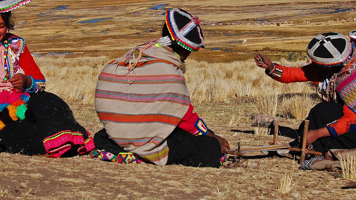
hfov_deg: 24.2
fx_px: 831
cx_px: 152
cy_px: 78
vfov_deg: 13.7
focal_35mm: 88
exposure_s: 1/500
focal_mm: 36
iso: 100
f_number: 7.1
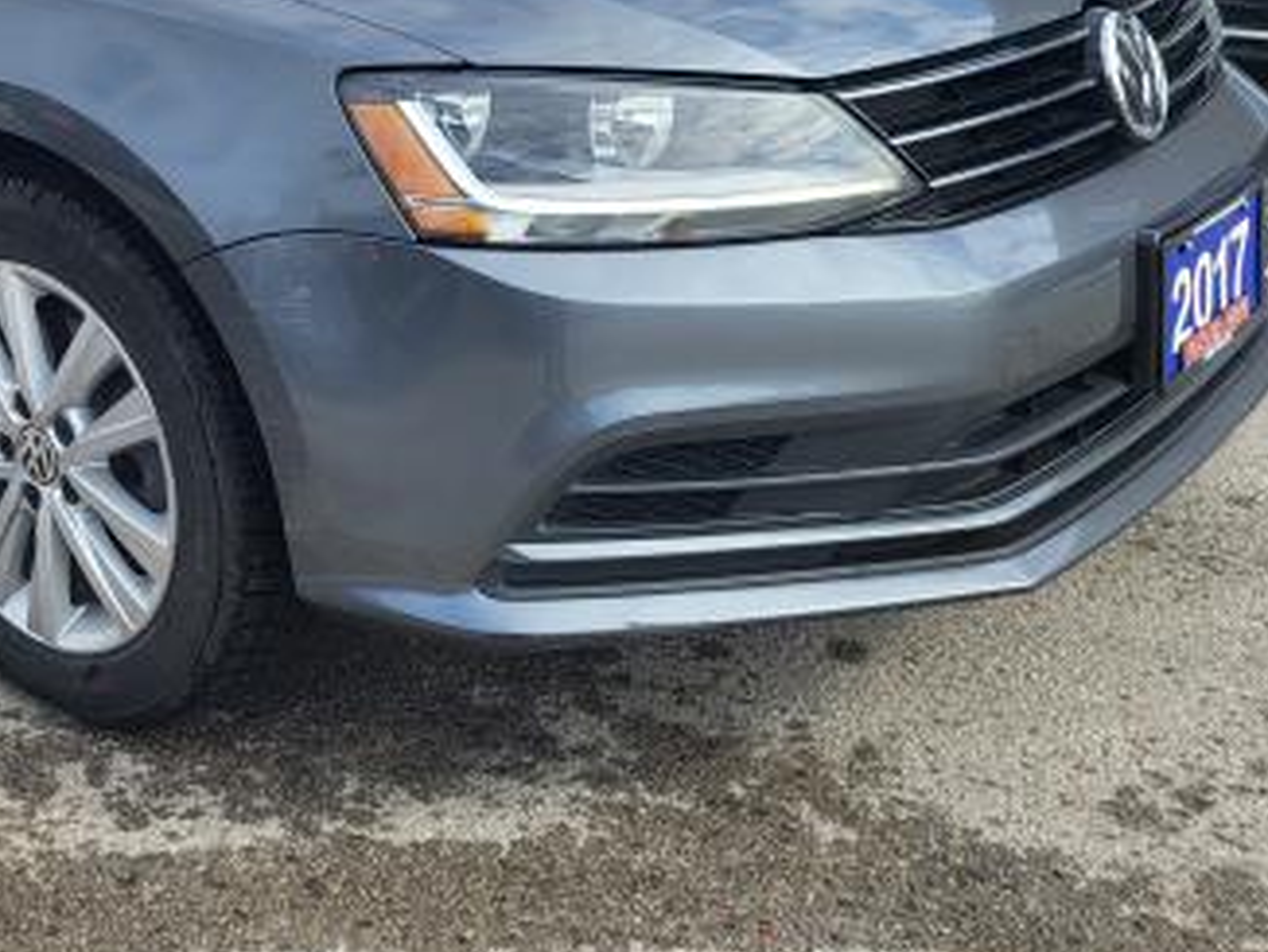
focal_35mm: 51
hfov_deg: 35.5
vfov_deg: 27.4
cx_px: 156
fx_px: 1870
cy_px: 74
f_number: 1.8
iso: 40
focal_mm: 5.4
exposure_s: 1/1814
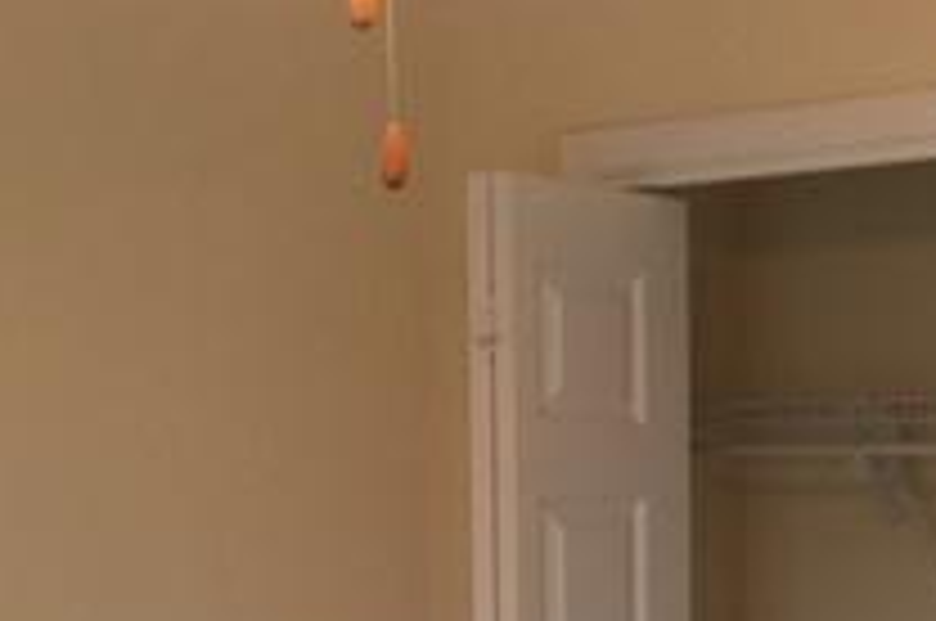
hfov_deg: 21.4
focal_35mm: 93
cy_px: 819
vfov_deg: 14.1
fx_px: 2414
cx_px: 855
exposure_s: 1/30
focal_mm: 4.15
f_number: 2.2
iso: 40
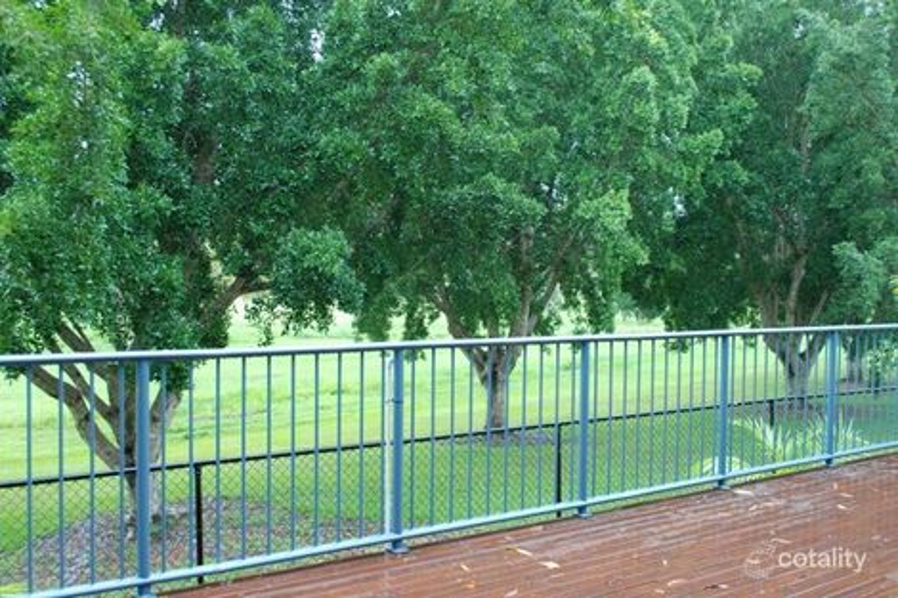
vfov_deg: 36.8
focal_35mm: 36
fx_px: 898
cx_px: 449
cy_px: 299
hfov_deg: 53.1
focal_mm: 24
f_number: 6.3
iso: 800
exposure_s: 1/160
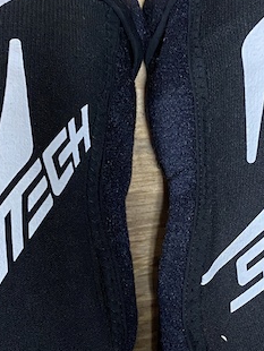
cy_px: 291
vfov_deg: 28.2
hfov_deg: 21.9
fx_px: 680
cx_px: 179
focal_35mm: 67
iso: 400
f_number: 1.8
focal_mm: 4.25
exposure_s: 1/40
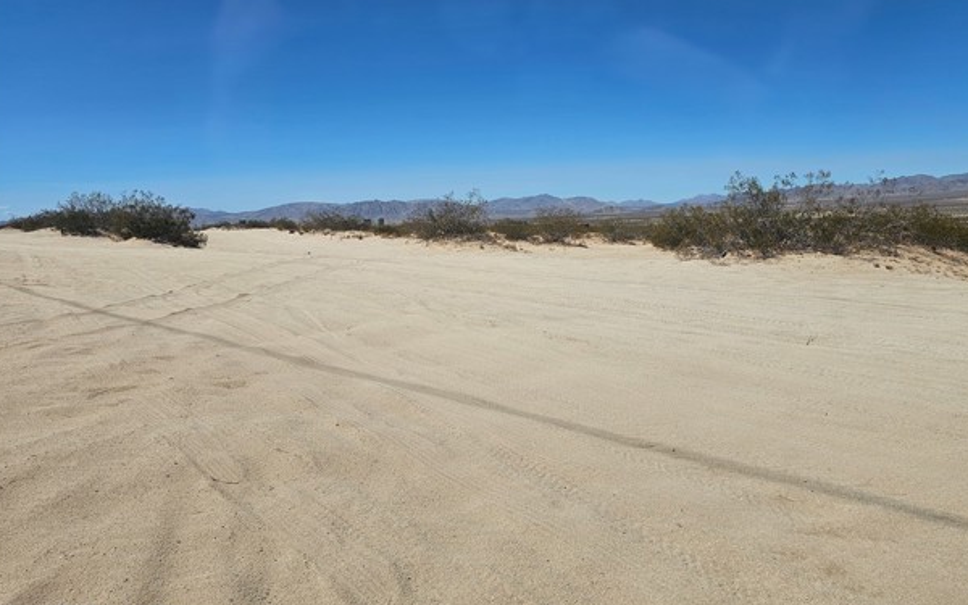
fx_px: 686
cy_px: 258
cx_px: 497
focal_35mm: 26
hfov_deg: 70.4
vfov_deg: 47.4
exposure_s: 1/2000
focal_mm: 6.3
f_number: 1.7
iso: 12
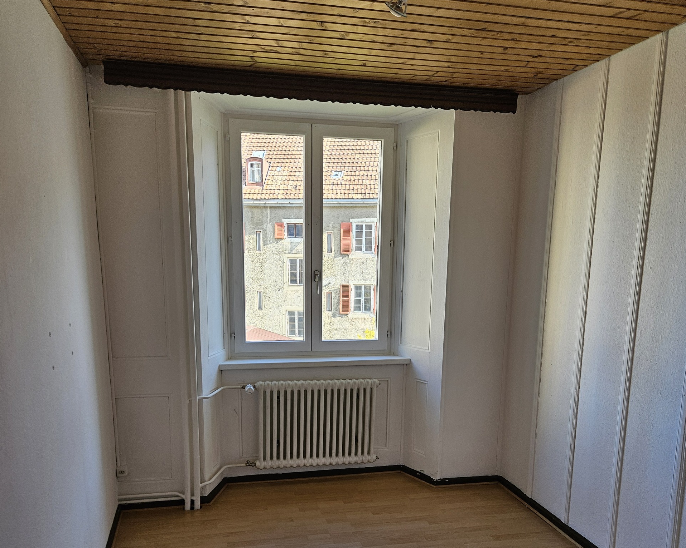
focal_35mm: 30
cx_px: 343
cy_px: 388
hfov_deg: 58.8
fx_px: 609
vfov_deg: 47.3
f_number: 1.8
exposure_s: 1/190
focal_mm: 5.4
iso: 80
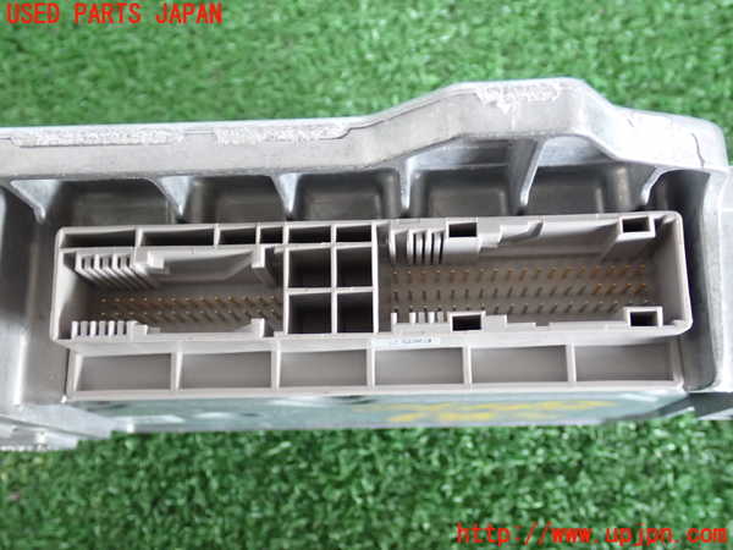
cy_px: 275
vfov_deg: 32.9
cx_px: 366
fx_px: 932
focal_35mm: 44
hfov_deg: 42.9
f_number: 2.9
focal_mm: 7.84
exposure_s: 1/30
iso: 800
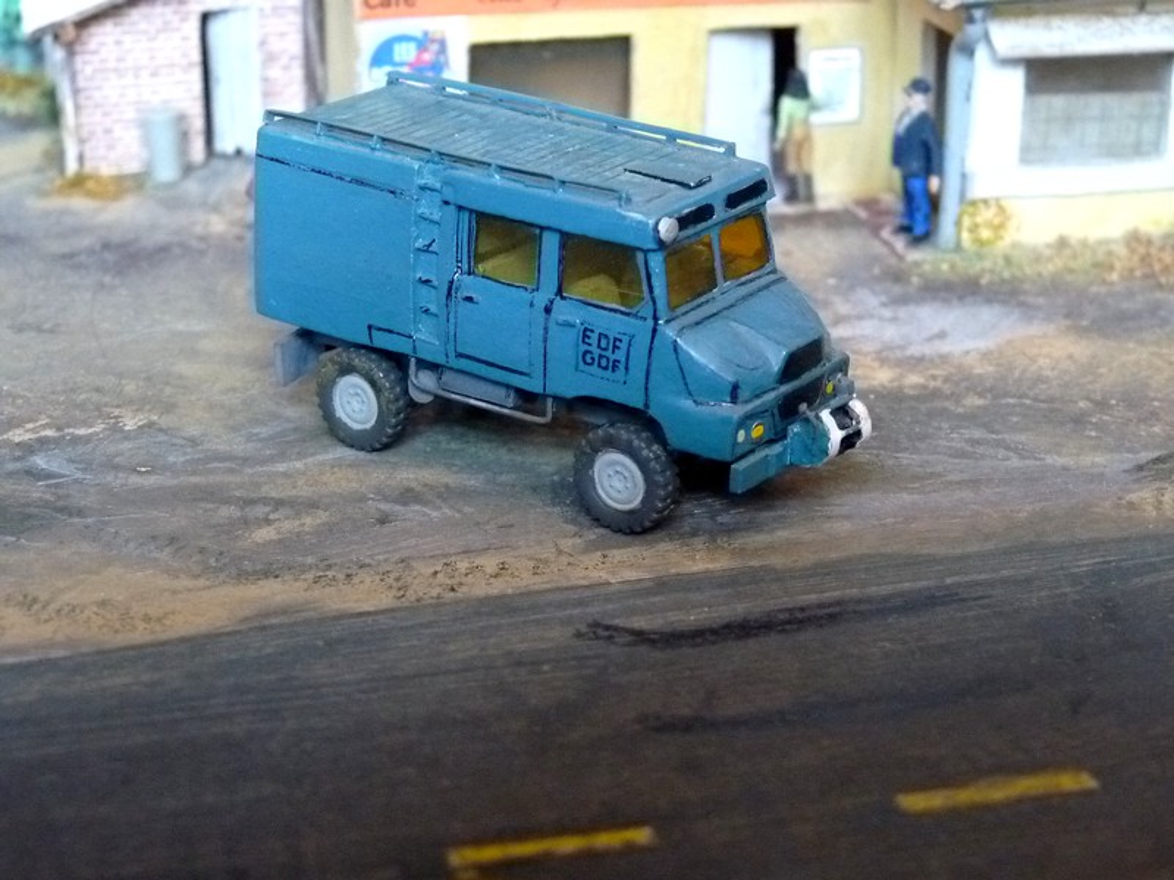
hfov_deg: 27.0
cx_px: 587
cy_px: 440
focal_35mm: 72
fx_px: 2442
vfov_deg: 20.4
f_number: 3.4
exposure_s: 1/30
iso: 800
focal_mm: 12.8
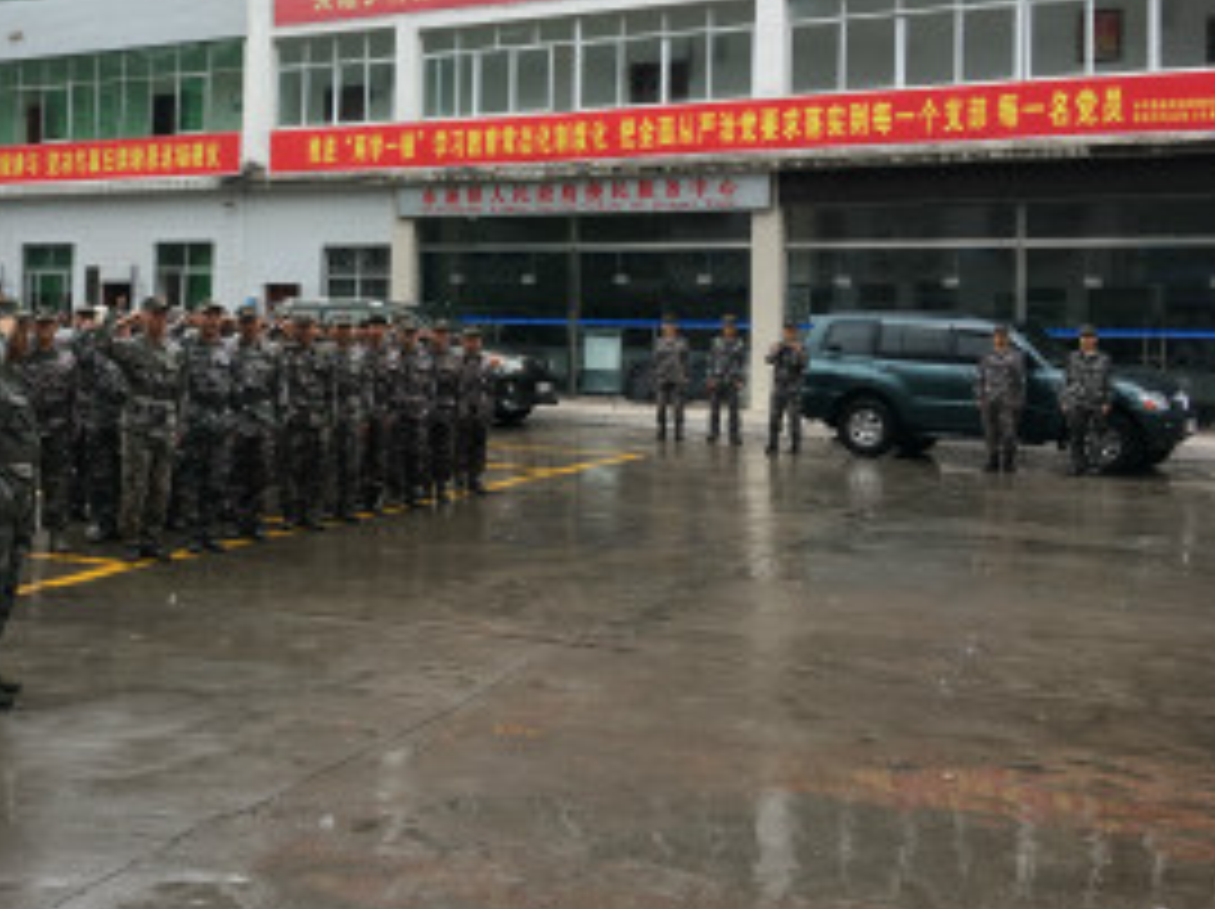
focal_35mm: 43
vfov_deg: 33.2
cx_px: 346
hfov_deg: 42.9
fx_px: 1508
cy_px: 279
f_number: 2.2
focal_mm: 4.15
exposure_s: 1/101
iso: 25
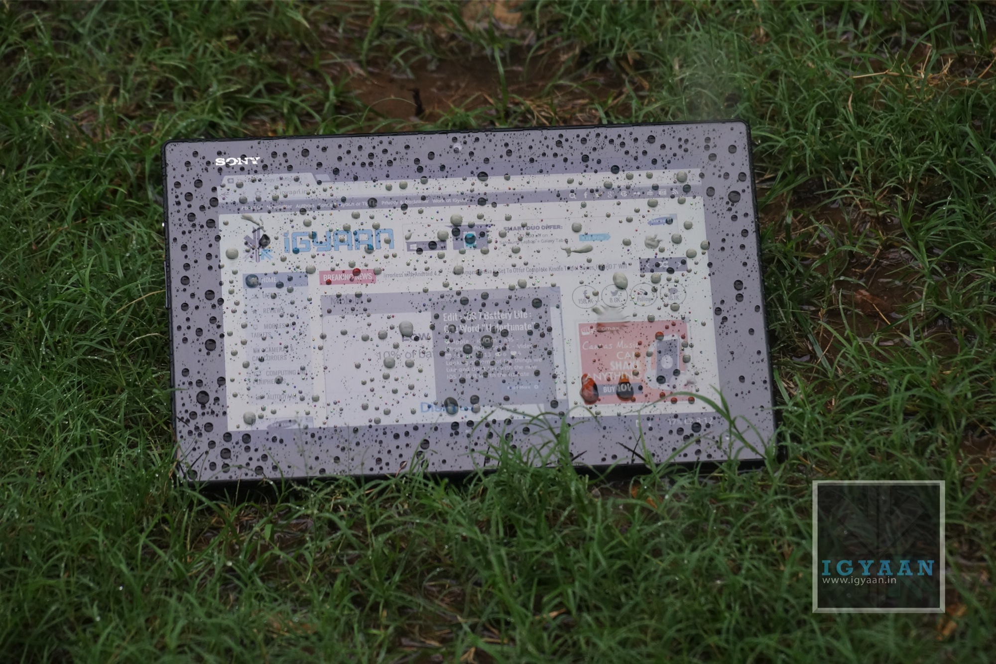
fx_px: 5588
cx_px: 498
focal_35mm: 202
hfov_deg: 10.2
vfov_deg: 6.8
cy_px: 332
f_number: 5.6
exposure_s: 1/250
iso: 1600
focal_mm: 135
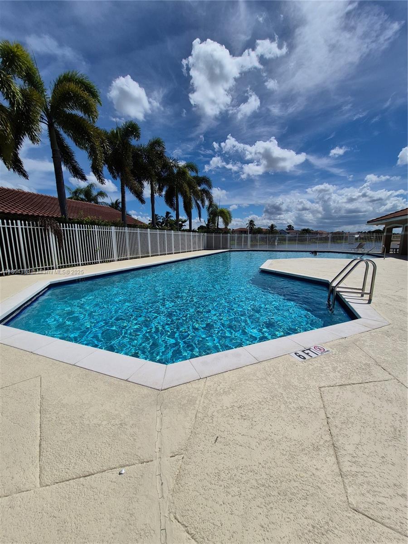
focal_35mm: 13
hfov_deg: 89.9
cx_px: 204
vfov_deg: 106.2
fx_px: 204
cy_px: 272
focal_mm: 1.74
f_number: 2.2
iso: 50
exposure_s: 1/6736
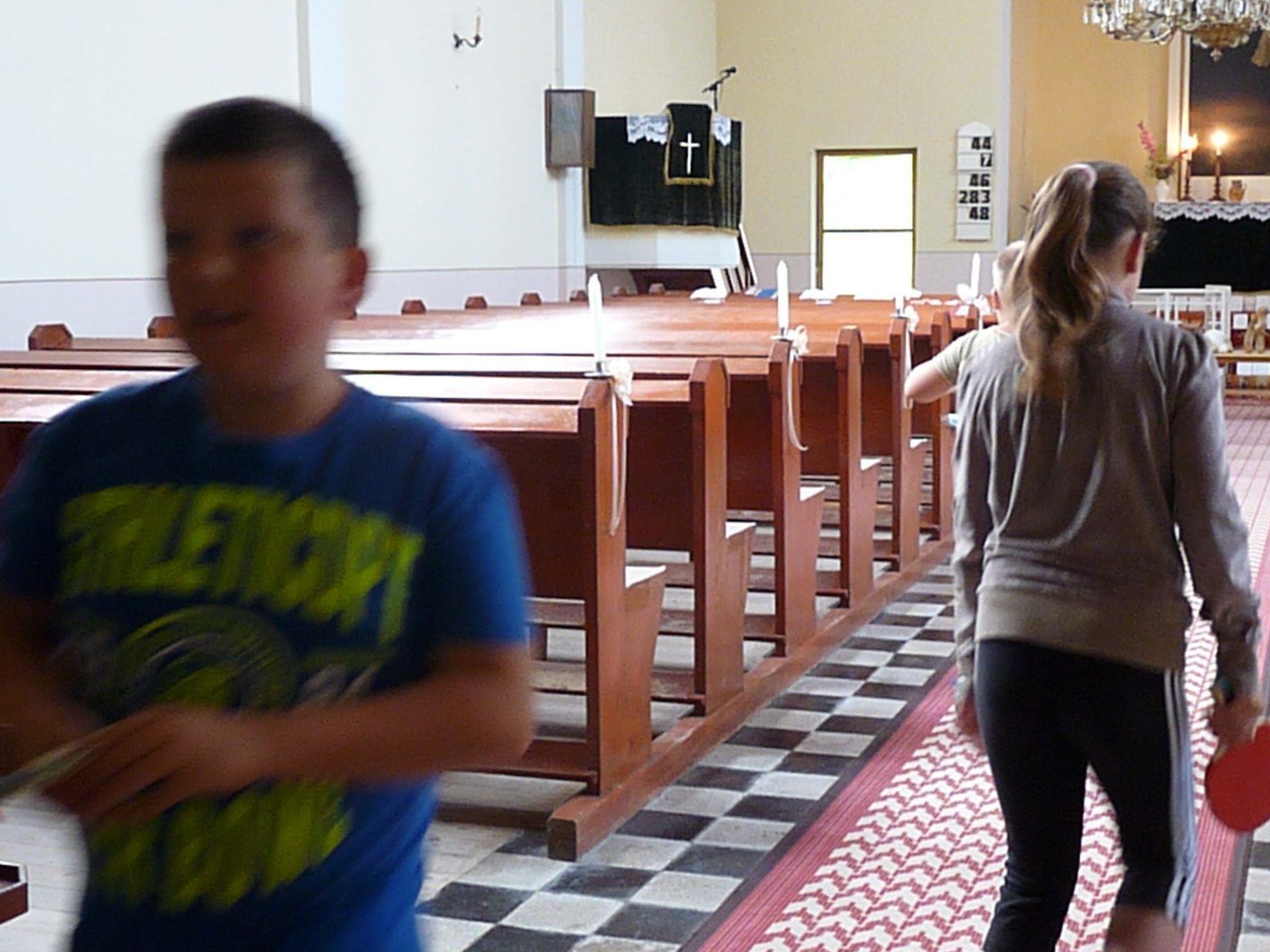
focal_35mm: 50
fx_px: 1835
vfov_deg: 29.1
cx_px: 755
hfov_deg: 38.0
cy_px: 516
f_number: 3
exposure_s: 1/40
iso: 800
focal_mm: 7.2
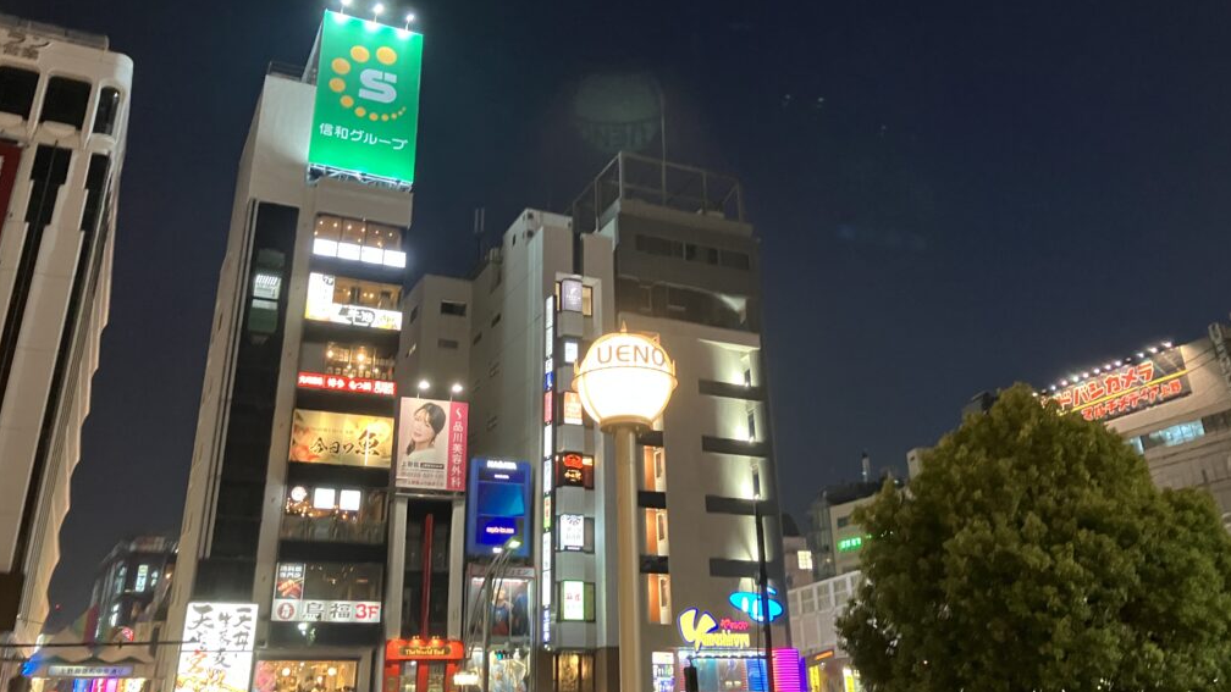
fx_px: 1012
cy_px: 270
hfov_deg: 62.6
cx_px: 622
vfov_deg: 37.6
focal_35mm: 31
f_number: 1.8
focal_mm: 3.99
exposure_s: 1/25
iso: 320
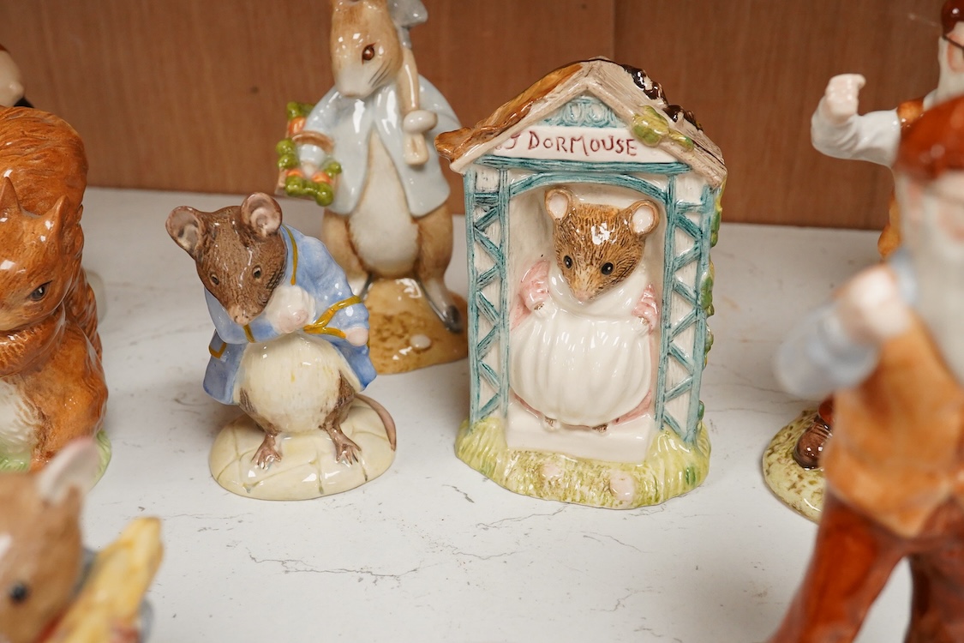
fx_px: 1205
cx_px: 482
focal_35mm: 45
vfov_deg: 29.9
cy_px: 322
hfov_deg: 43.6
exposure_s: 1/160
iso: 2500
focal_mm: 30
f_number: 11
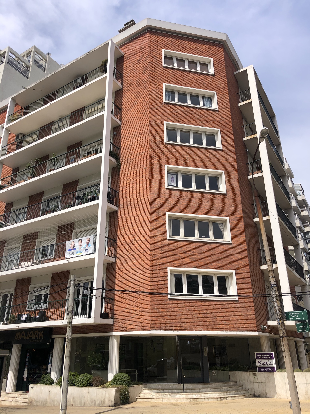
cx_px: 155
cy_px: 207
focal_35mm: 28
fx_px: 334
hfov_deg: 49.7
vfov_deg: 63.4
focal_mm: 3.99
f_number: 1.8
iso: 20
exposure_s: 1/2433
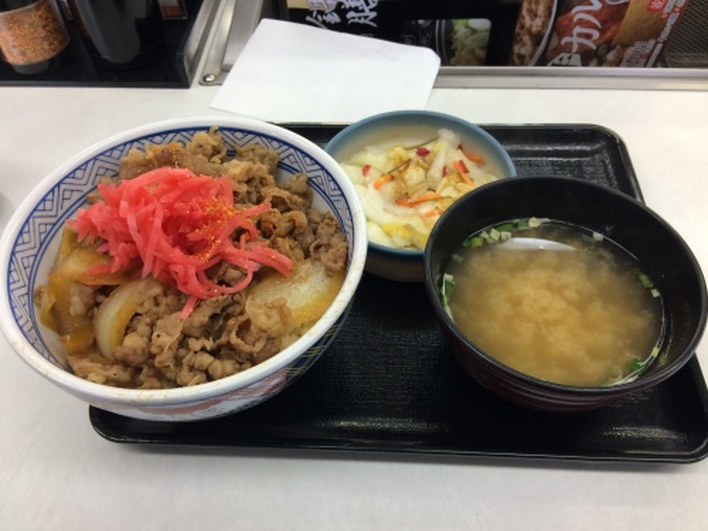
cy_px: 266
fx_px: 593
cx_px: 354
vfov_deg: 48.2
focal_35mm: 29
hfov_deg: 61.7
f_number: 2.2
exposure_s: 1/40
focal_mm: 4.15
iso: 40
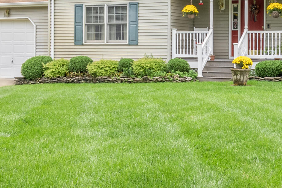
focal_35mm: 72
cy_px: 18
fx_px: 564
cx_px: 188
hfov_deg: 27.9
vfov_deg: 18.6
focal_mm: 22
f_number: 20
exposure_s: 1/30
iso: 640
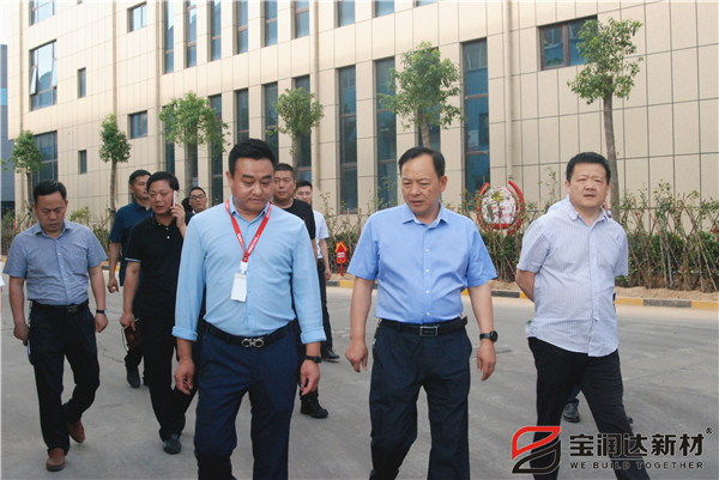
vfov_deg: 31.9
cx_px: 360
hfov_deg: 46.4
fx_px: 839
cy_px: 240
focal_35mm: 42
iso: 1000
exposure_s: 1/400
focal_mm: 28
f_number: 10
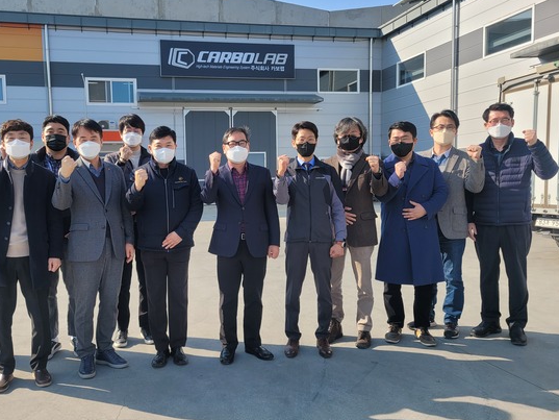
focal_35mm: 31
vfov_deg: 45.5
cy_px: 203
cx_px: 229
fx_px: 501
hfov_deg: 58.0
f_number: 1.8
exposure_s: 1/1588
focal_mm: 5.4
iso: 40
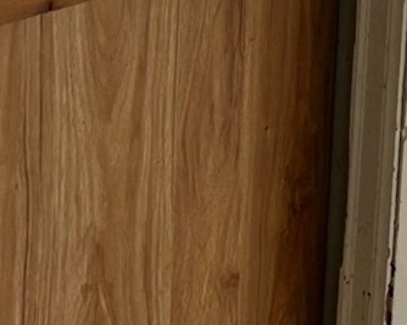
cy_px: -398
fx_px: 1758
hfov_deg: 13.2
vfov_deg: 9.6
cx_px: 234
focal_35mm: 146
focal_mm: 5.96
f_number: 1.6
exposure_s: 1/73
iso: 125
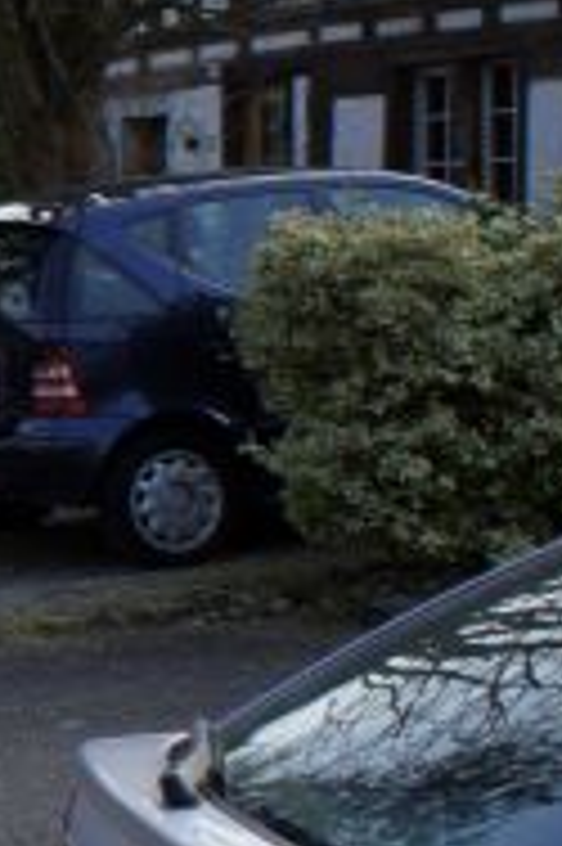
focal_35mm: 115
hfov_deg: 9.2
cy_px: 176
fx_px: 2698
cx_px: -1173
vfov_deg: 17.7
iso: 200
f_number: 11
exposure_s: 1/125
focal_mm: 18
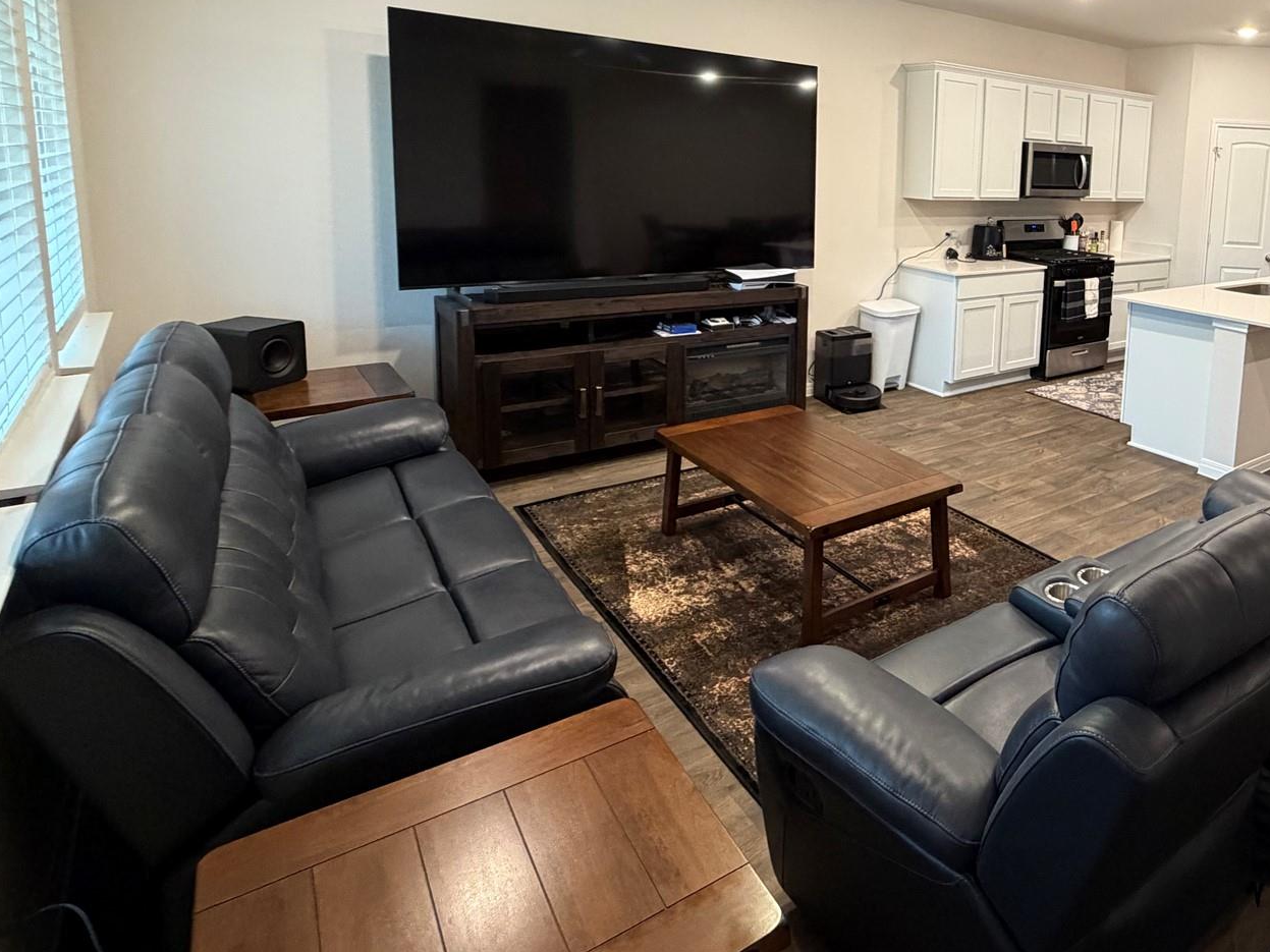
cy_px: 269
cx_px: 972
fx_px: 844
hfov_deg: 68.5
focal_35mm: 23
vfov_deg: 56.7
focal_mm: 2.22
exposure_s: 1/60
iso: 400
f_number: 2.2
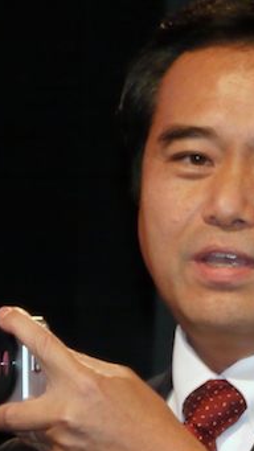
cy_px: 353
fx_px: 6963
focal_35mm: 582
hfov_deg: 2.1
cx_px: 152
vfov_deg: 3.7
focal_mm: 114
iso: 800
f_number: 5.8
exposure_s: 1/100
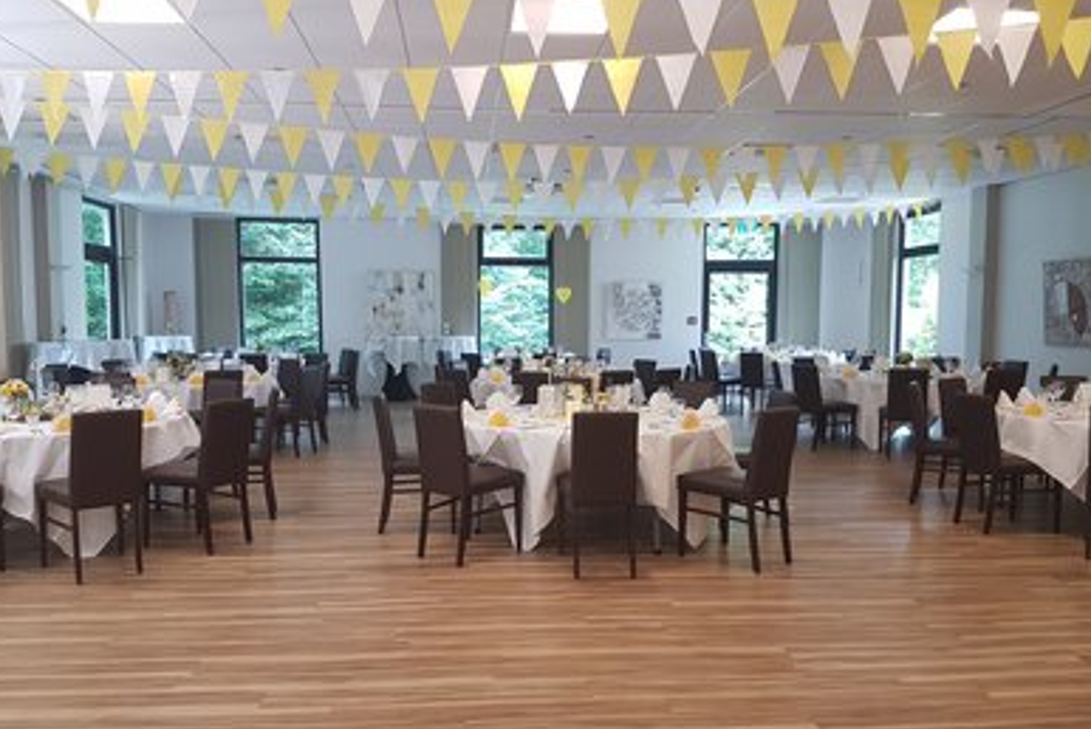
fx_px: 849
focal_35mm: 28
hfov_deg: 65.4
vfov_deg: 46.4
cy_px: 393
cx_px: 548
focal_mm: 4.2
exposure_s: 1/50
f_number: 1.7
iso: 100
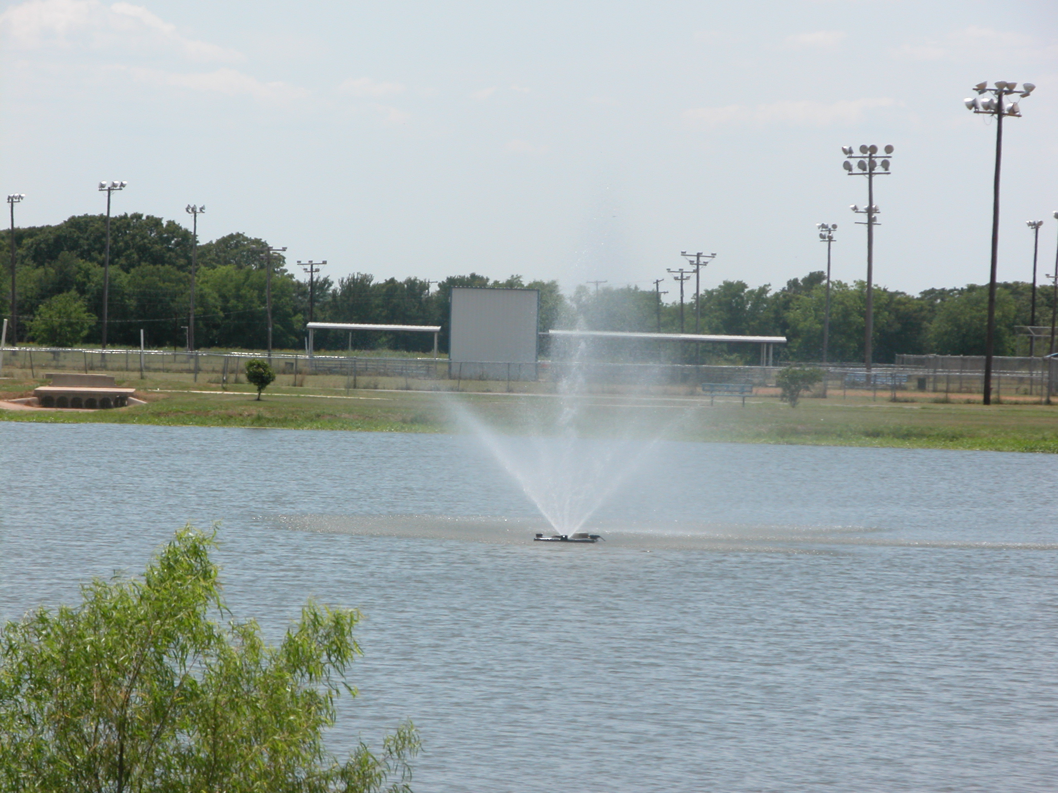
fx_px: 5838
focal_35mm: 191
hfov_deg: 10.4
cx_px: 529
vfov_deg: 7.8
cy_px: 396
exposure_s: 1/427
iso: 100
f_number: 6.4
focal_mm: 48.5
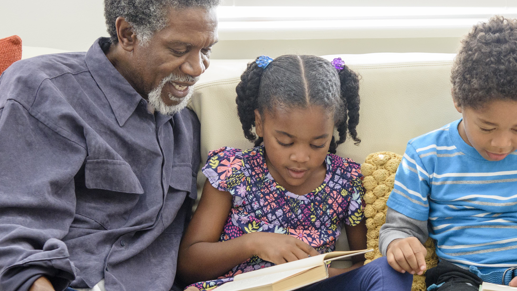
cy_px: 213
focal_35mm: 97
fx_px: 1330
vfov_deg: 12.4
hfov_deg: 21.8
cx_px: 385
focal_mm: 50
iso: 1250
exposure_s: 1/100
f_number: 5
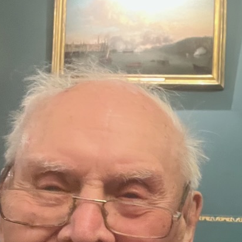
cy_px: 165
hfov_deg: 25.3
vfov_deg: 27.1
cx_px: 268
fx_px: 498
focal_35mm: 63
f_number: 2.2
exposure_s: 1/18
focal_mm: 2.71
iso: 640
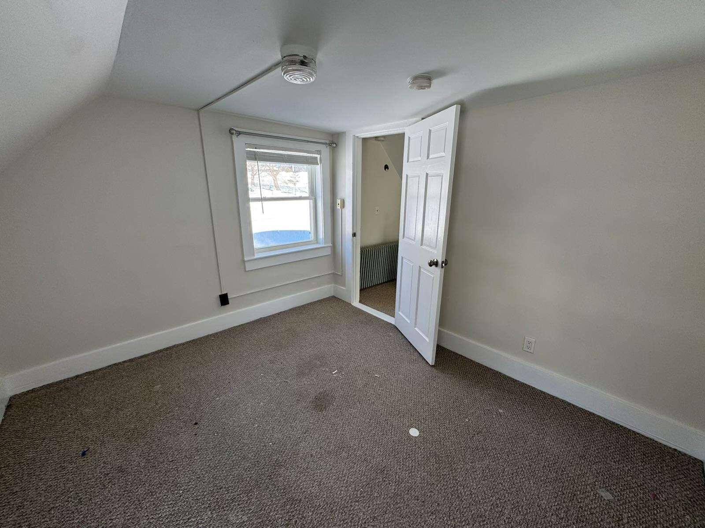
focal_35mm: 14
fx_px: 285
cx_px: 352
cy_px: 264
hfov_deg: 102.1
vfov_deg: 85.7
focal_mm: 2.22
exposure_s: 1/99
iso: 50
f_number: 2.2
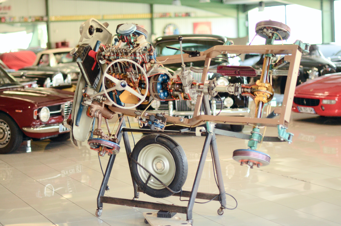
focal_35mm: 75
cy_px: 113
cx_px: 170
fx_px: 709
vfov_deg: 18.1
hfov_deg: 27.0
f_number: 1.4
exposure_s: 1/800
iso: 1000
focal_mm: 50
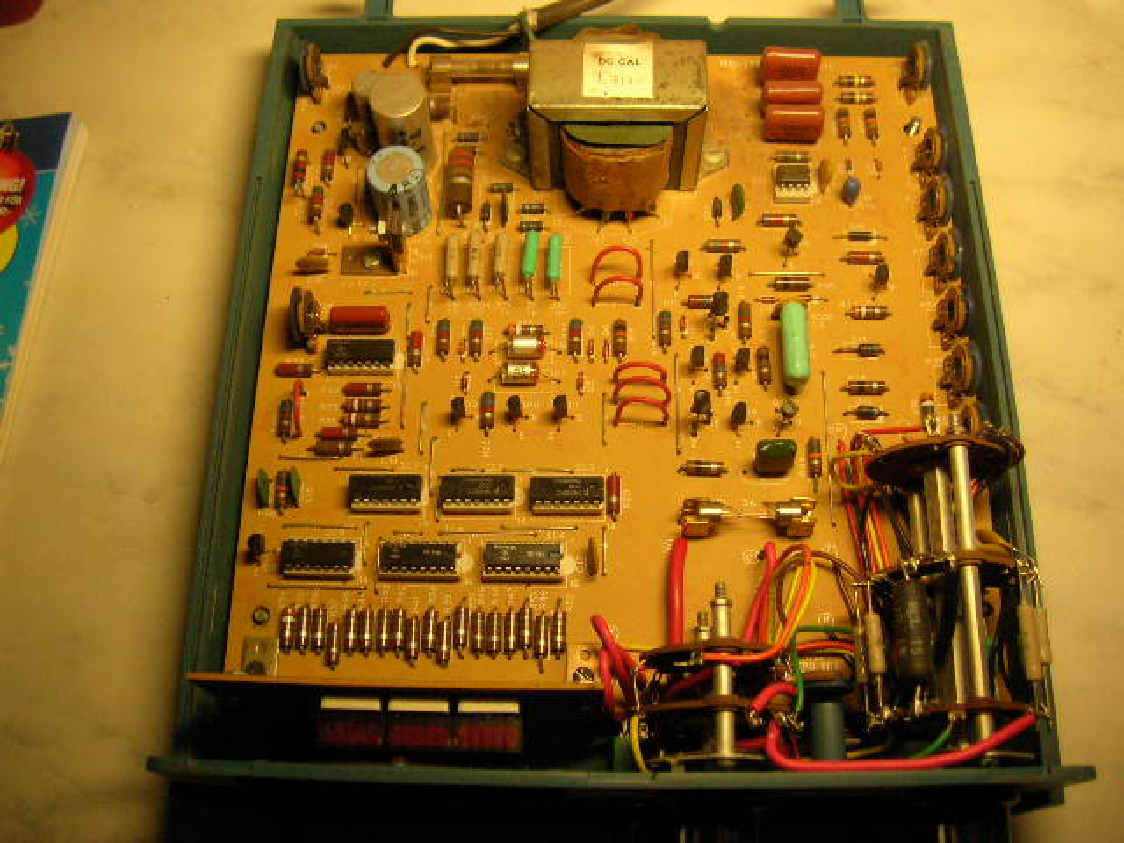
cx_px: 562
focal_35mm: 34
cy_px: 422
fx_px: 1104
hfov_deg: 54.0
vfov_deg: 41.8
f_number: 2.9
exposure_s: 1/97.7
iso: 200
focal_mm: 5.7
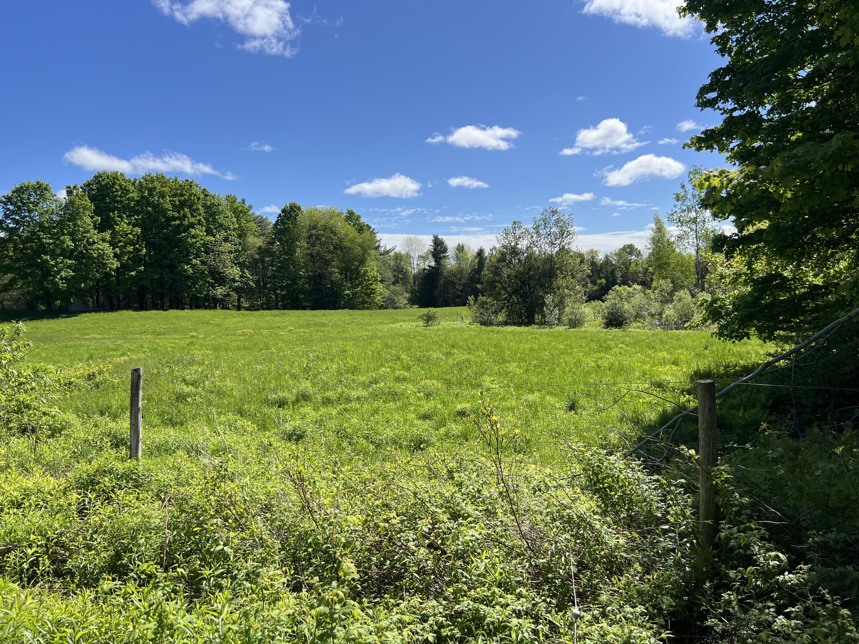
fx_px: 645
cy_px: 322
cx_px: 430
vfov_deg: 53.1
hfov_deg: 67.3
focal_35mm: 26
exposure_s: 1/4831
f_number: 1.5
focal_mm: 5.7
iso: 50
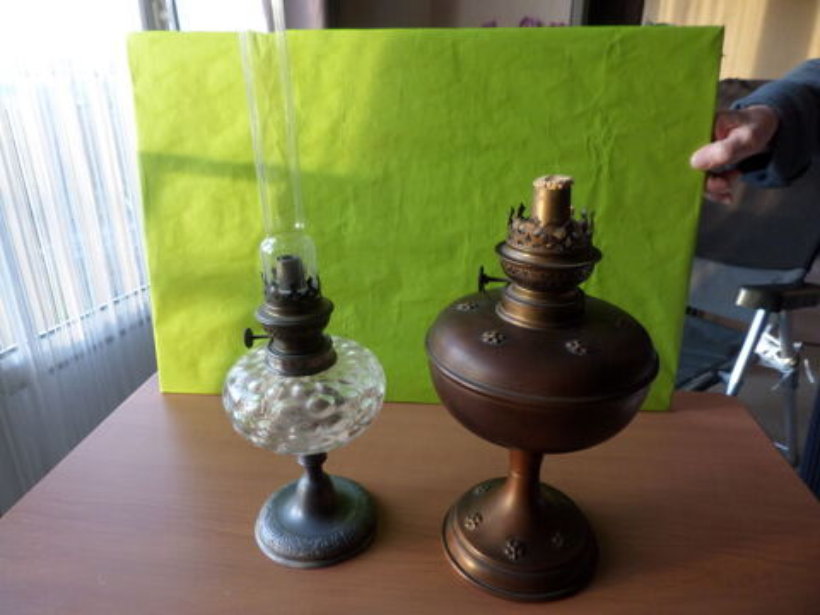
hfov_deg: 71.6
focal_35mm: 24
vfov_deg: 56.8
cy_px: 308
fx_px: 569
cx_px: 410
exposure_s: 1/30
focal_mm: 4.3
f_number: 3.1
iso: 160
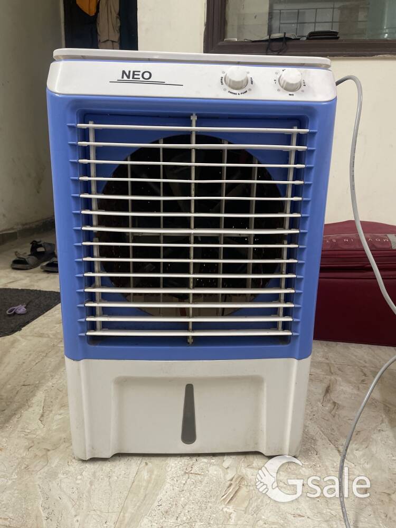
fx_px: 397
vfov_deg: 67.3
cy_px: 264
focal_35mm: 26
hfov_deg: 53.1
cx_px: 198
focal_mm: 4.2
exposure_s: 1/50
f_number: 1.6
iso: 200
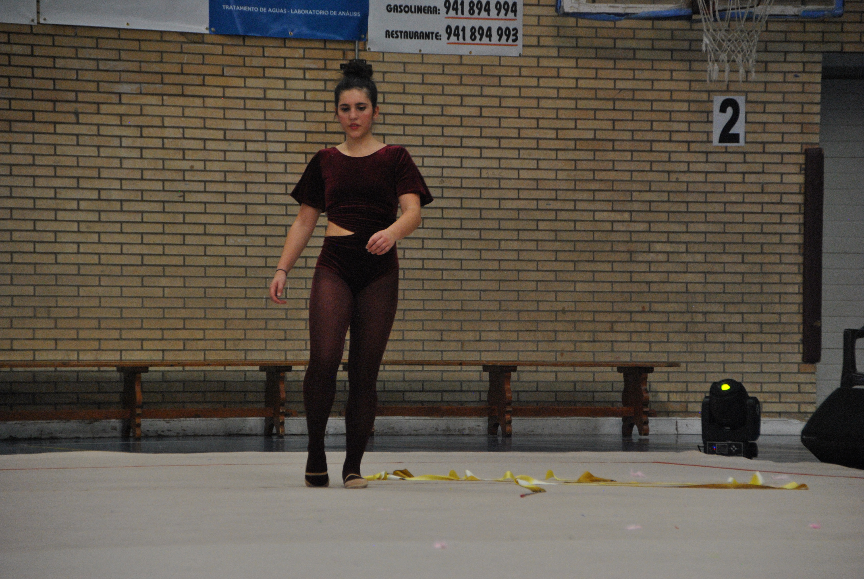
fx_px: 4397
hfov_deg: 11.2
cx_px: 432
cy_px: 290
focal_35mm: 183
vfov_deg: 7.5
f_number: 5.6
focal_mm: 122
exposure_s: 1/160
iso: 800
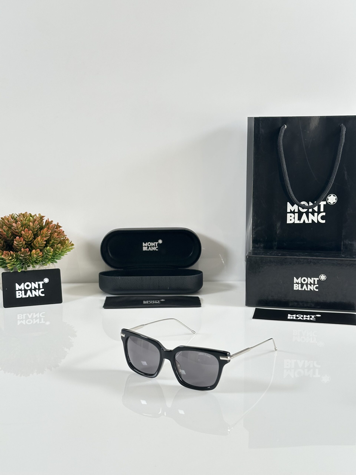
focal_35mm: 48
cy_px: 238
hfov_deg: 30.3
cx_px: 178
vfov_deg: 39.7
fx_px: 658
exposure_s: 1/101
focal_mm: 6.86
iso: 80
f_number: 1.78
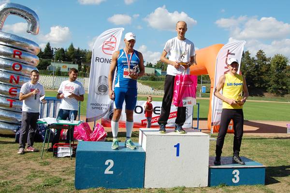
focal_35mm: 33
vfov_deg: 39.9
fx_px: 266
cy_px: 96
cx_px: 145
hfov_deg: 57.3
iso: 200
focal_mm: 22
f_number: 10
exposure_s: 1/400
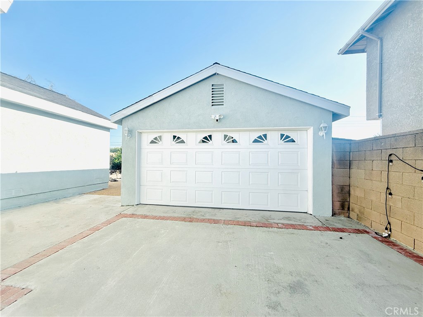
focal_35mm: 14
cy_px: 158
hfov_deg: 102.1
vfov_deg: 85.7
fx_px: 171
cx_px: 212
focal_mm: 2.22
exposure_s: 1/1431
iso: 64
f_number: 2.2
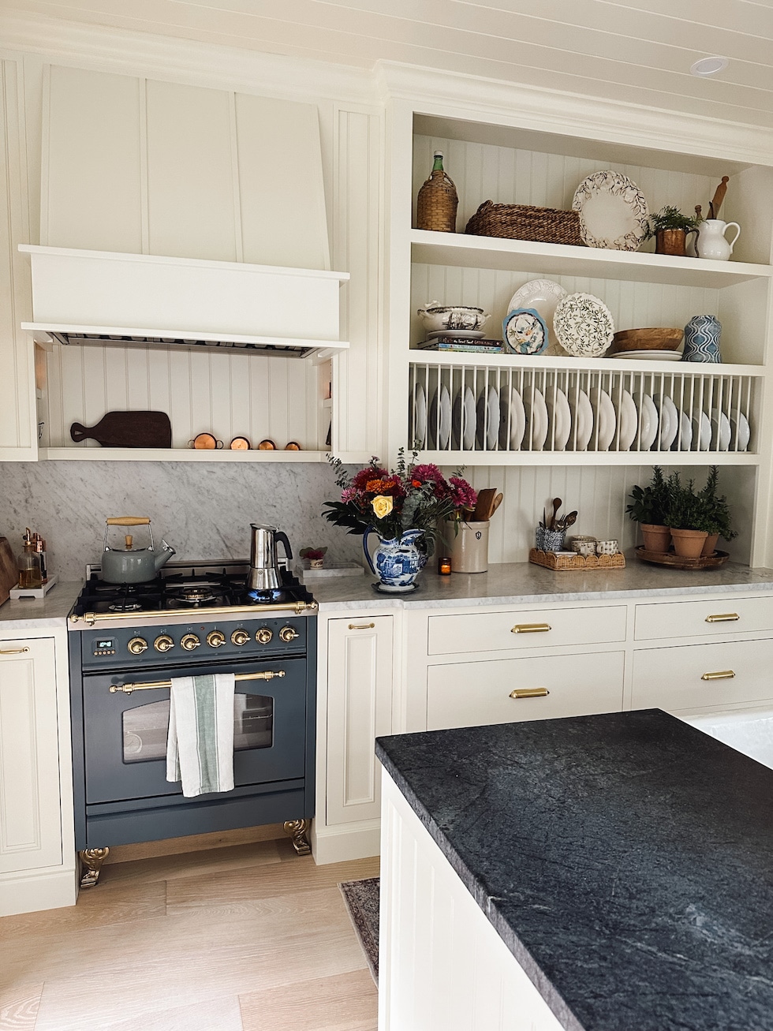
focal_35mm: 24
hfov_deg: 56.8
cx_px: 386
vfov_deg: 71.6
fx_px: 715
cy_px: 516
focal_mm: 6.86
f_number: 1.8
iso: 320
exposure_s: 1/60
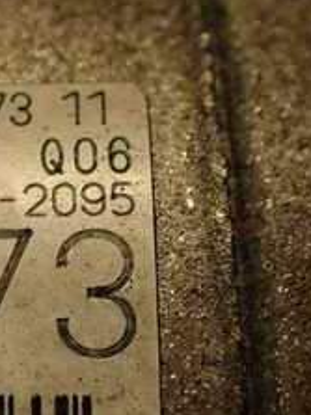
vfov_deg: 22.6
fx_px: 1031
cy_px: 290
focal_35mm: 86
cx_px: -74
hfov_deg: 16.4
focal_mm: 5.79
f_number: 2.4
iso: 160
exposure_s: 1/60
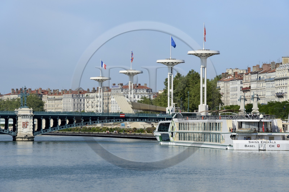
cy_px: 96
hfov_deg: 11.1
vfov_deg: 7.4
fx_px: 1484
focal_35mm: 185
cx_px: 144
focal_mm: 185
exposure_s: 1/320
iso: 200
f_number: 14
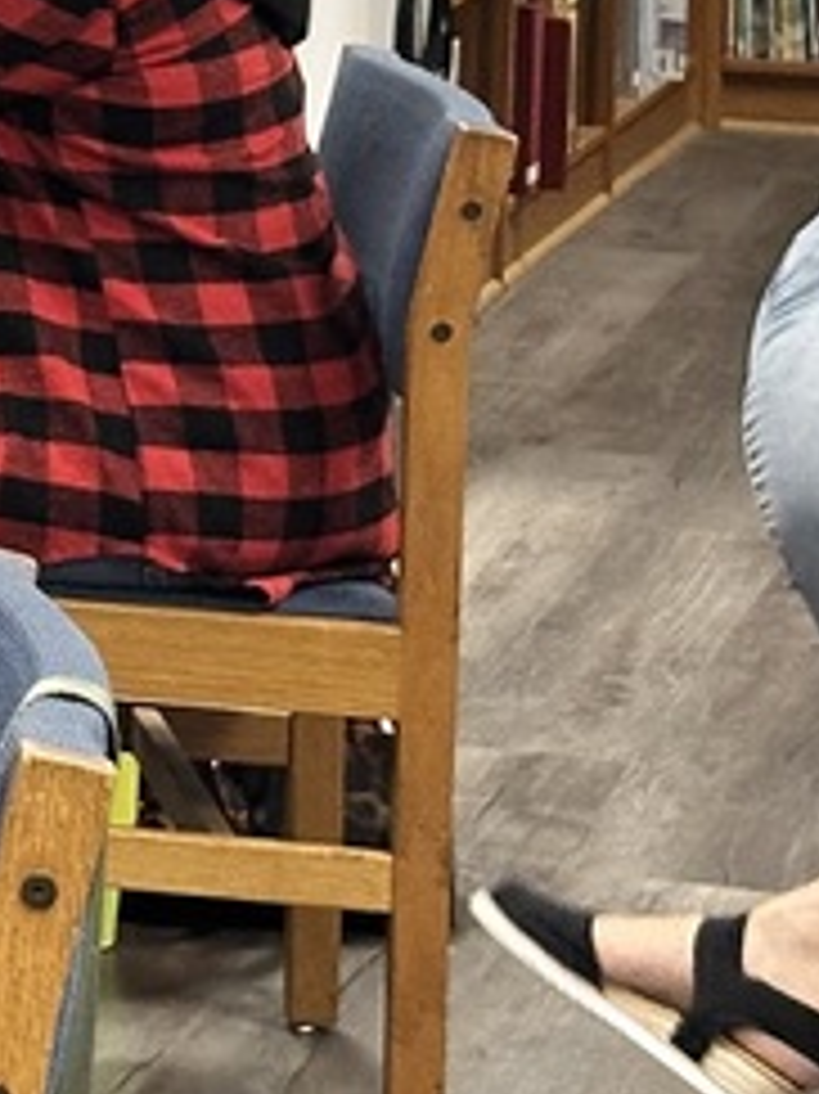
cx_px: -1476
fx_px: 6378
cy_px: -81
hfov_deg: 6.8
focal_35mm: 202
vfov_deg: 9.7
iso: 250
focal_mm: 6.86
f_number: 1.78
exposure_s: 1/60
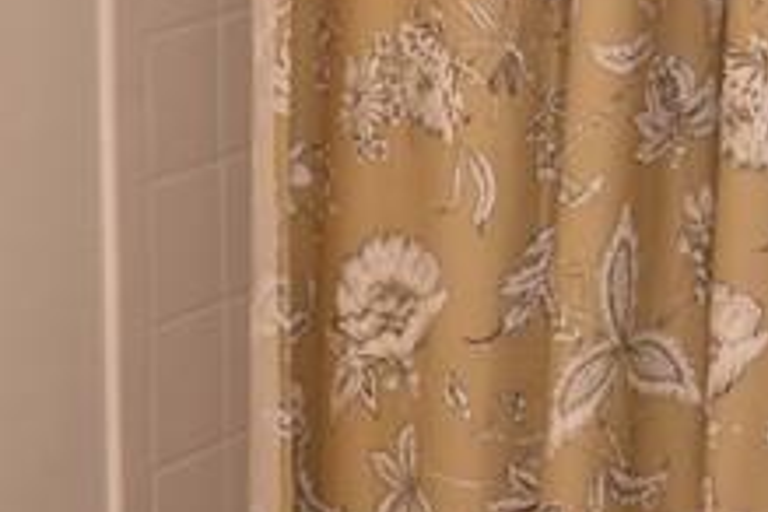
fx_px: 3797
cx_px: -96
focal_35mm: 178
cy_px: 258
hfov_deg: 11.4
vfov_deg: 7.7
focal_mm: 24
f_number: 4.5
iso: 800
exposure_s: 1/80
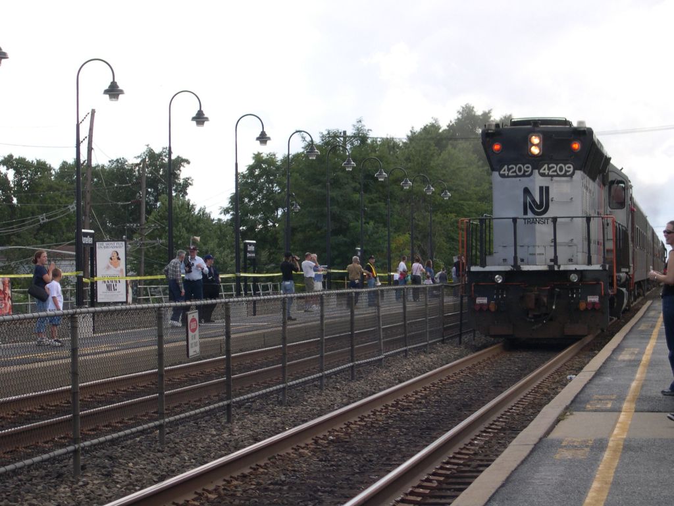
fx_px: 2220
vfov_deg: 13.0
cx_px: 337
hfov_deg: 17.3
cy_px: 253
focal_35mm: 114
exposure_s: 1/280
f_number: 4.9
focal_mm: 24
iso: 100
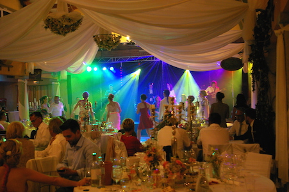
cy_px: 96
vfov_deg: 27.2
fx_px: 397
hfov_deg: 40.0
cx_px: 144
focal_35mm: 50
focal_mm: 33
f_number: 4
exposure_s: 1/15
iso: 800
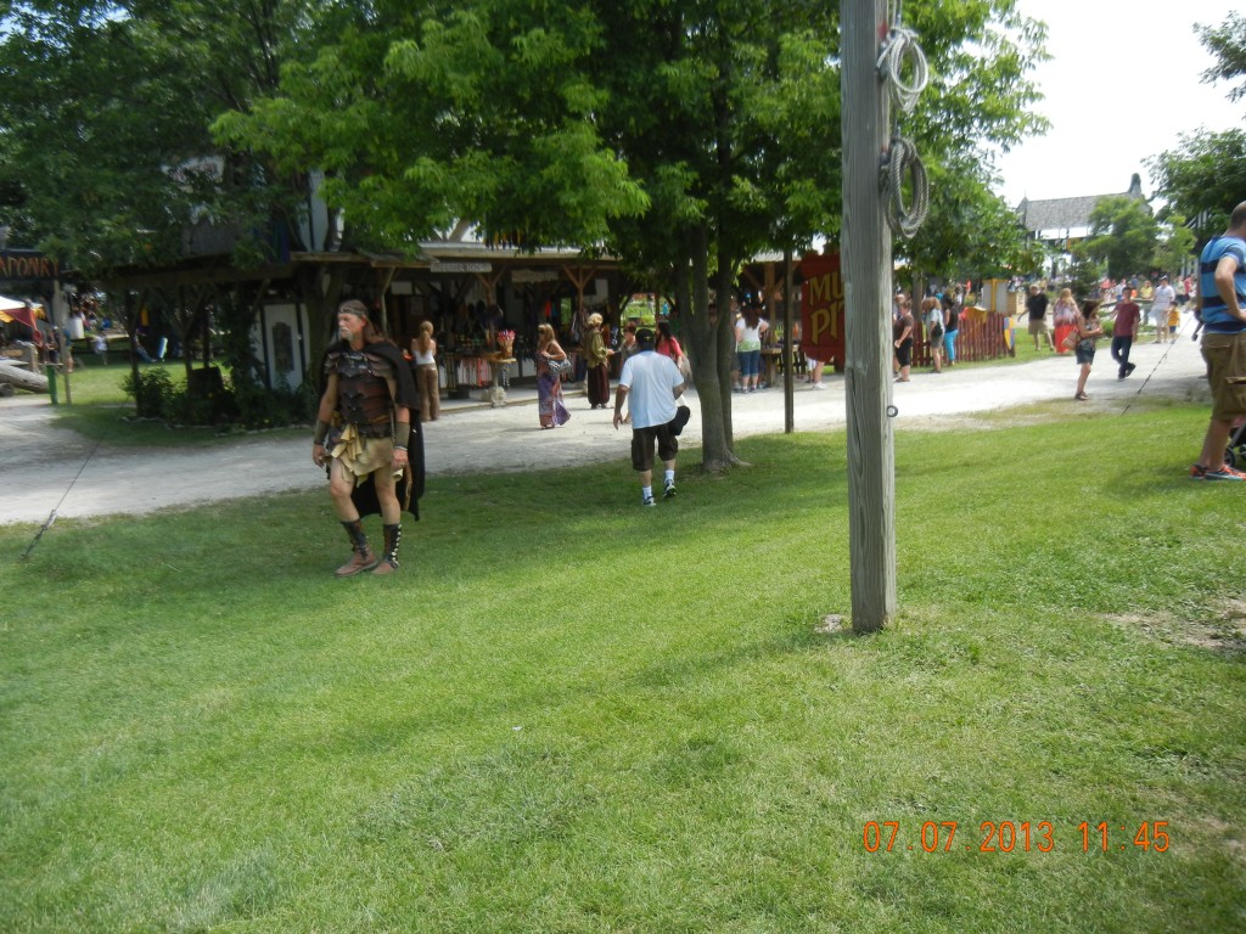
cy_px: 467
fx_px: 1080
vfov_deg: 46.8
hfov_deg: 60.0
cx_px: 623
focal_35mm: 30
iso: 160
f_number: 3.5
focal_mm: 5.4
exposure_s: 1/684
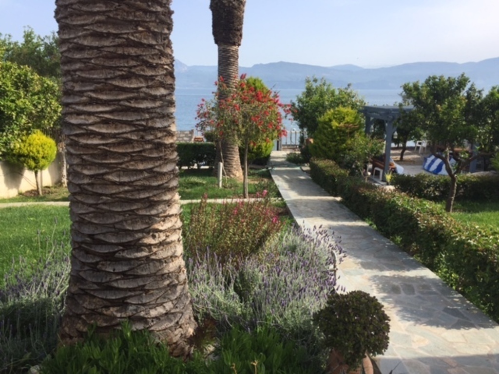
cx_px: 250
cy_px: 187
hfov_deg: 61.7
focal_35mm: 29
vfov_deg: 48.2
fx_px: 418
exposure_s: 1/1319
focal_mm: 4.15
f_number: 2.2
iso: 32
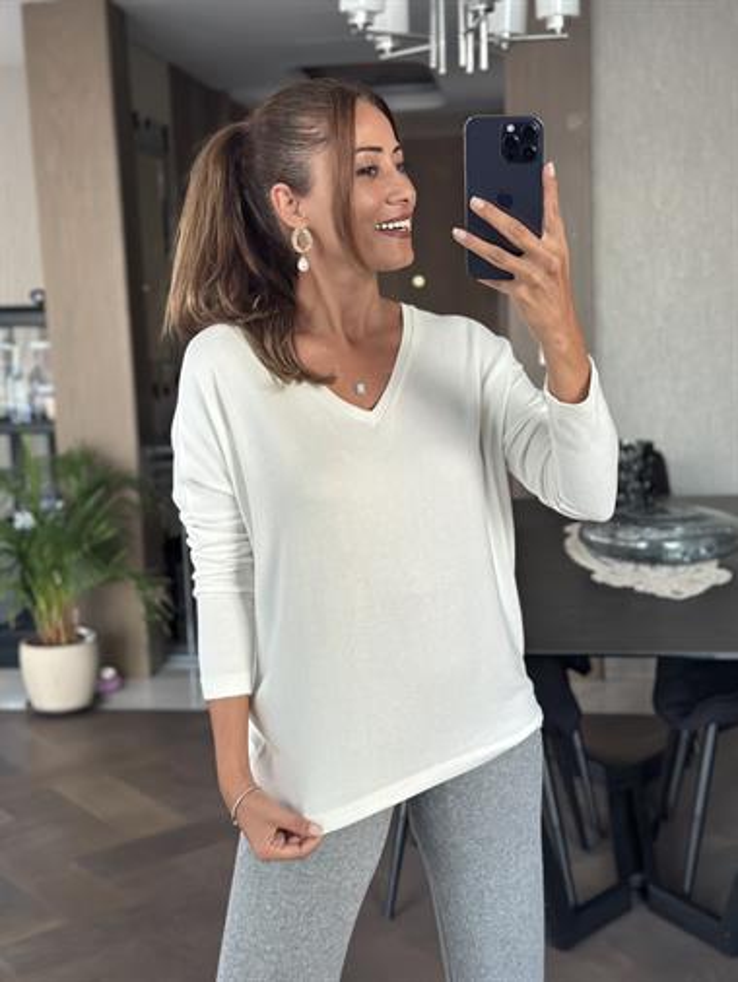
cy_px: 491
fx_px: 1363
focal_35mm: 48
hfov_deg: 30.3
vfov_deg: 39.6
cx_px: 369
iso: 320
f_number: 1.78
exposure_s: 1/55
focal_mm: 6.86
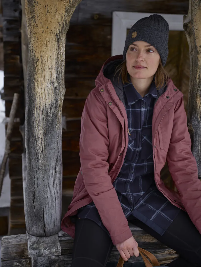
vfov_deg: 37.5
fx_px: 395
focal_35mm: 51
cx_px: 100
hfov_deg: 28.6
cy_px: 134
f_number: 4
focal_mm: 64
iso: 125
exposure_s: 1/400
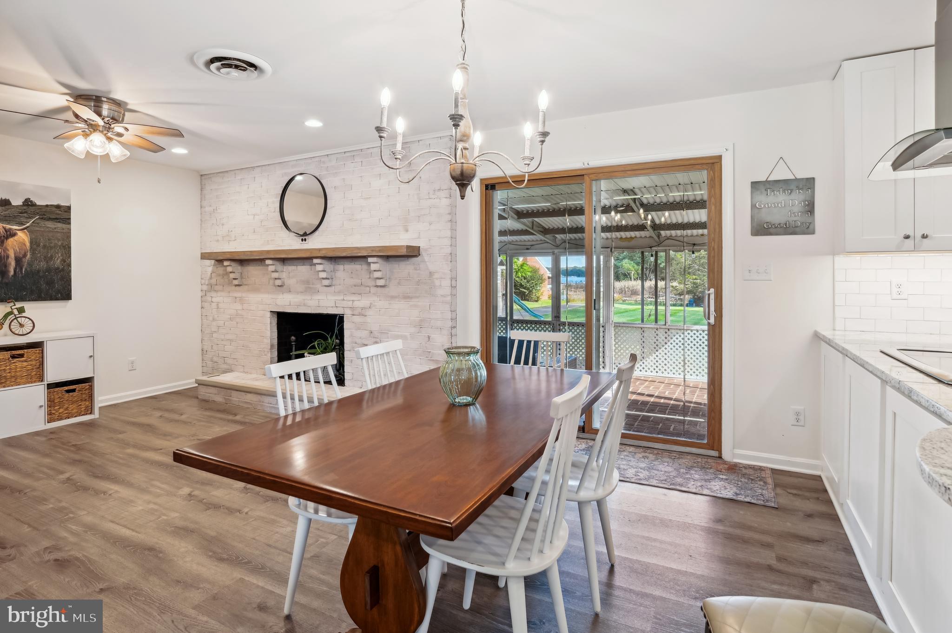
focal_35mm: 18
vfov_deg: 67.3
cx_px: 476
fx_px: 476
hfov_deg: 90.0
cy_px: 316
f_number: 8
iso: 100
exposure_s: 1/4
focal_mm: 18
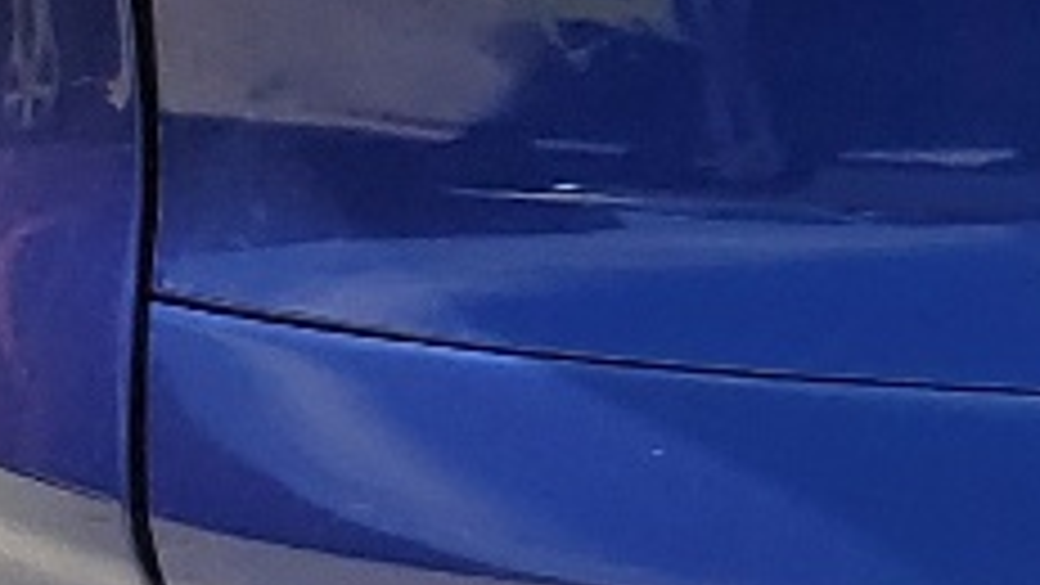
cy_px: -351
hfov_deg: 10.0
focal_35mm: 196
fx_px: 5406
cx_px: 2215
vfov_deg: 6.1
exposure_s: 1/2500
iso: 50
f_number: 1.5
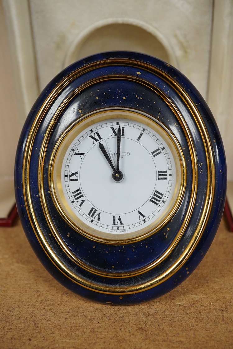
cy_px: 174
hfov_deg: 29.9
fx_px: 437
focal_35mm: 45
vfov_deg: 43.6
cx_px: 116
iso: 2500
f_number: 10
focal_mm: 30
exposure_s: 1/160
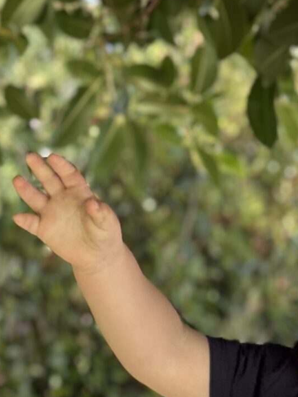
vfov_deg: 11.3
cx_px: 393
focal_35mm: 172
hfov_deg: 8.5
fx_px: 1973
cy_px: 472
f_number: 1.78
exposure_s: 1/388
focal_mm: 6.76
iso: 64
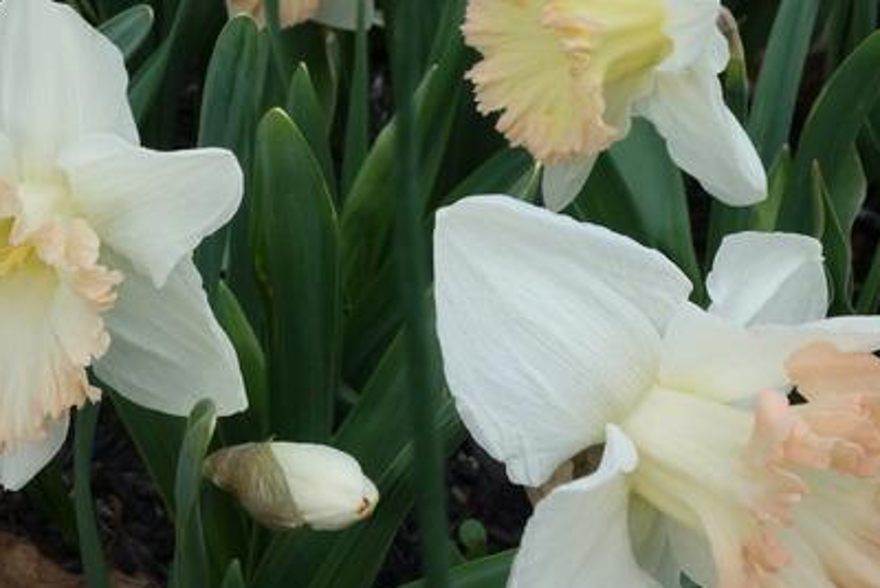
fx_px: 1712
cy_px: -6
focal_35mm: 70
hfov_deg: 28.6
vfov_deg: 18.9
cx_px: 282
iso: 125
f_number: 5.6
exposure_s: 1/125
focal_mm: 10.4
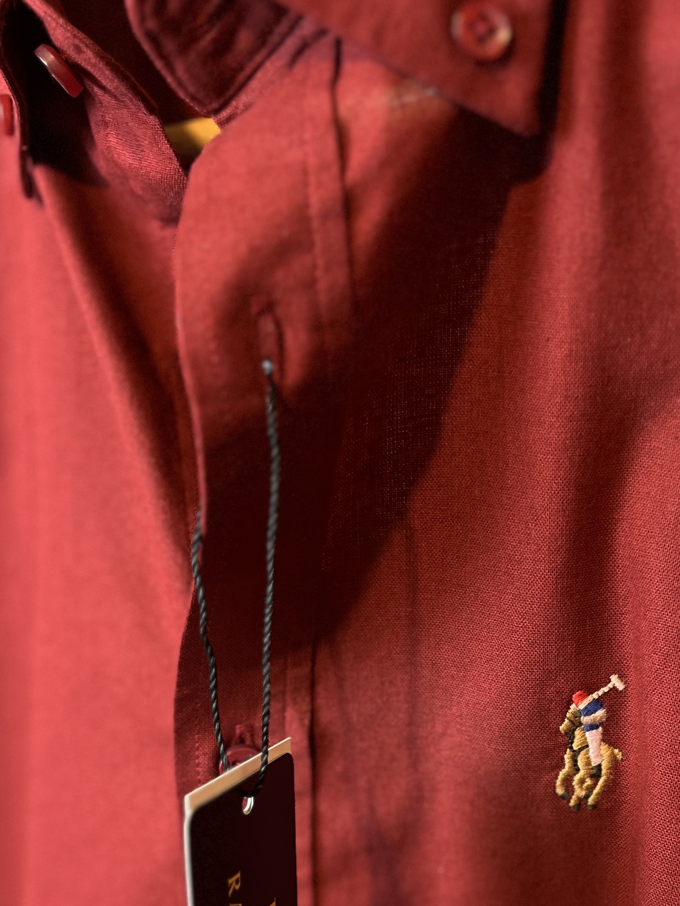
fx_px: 1257
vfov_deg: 38.3
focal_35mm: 48
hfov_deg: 29.8
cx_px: 498
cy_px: 713
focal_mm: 5.1
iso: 200
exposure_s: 1/50
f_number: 1.6
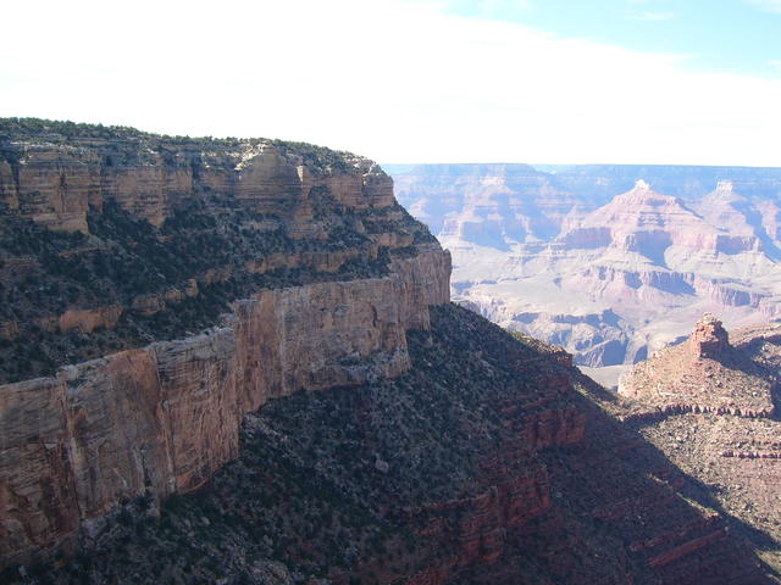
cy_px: 292
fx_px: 790
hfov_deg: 52.6
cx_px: 390
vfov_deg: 40.7
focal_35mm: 35
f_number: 8
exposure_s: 1/50
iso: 50
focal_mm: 5.8
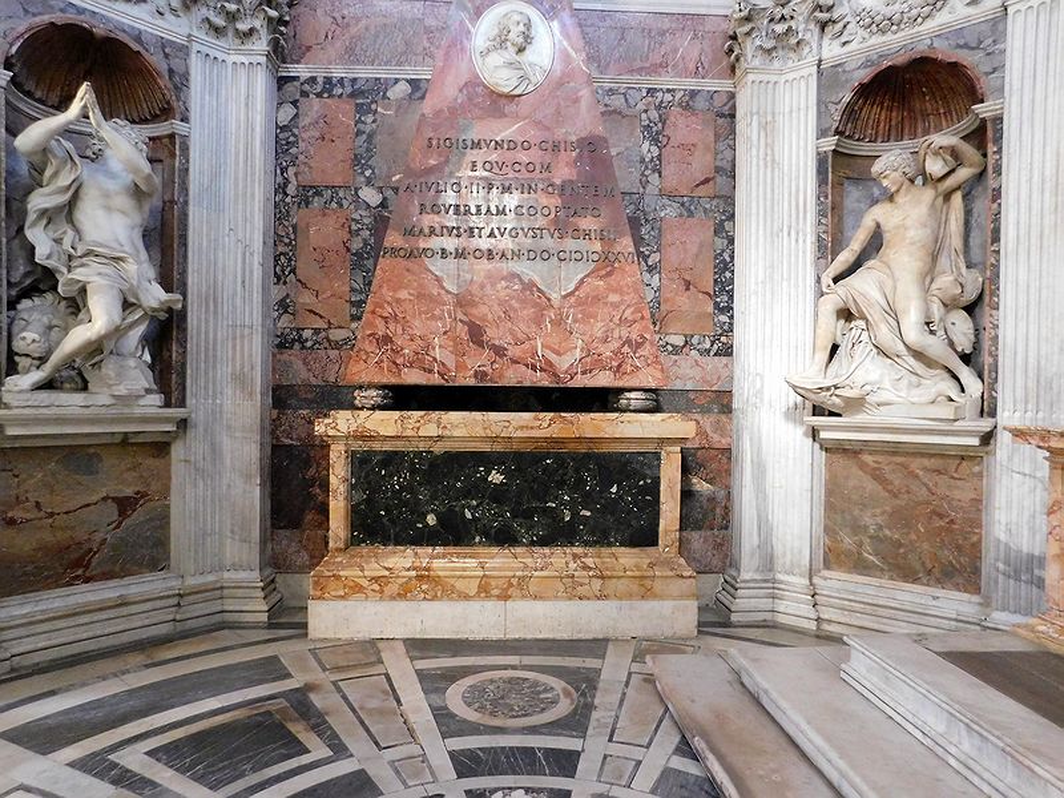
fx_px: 707
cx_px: 532
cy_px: 399
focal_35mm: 23
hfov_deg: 73.9
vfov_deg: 58.9
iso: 800
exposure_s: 1/10
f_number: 3
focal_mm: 4
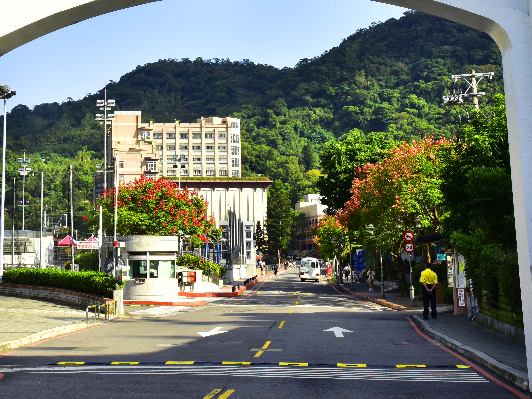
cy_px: 71
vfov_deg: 22.6
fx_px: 984
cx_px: 126
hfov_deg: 29.7
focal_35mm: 64
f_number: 18
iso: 400
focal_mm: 32
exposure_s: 1/100
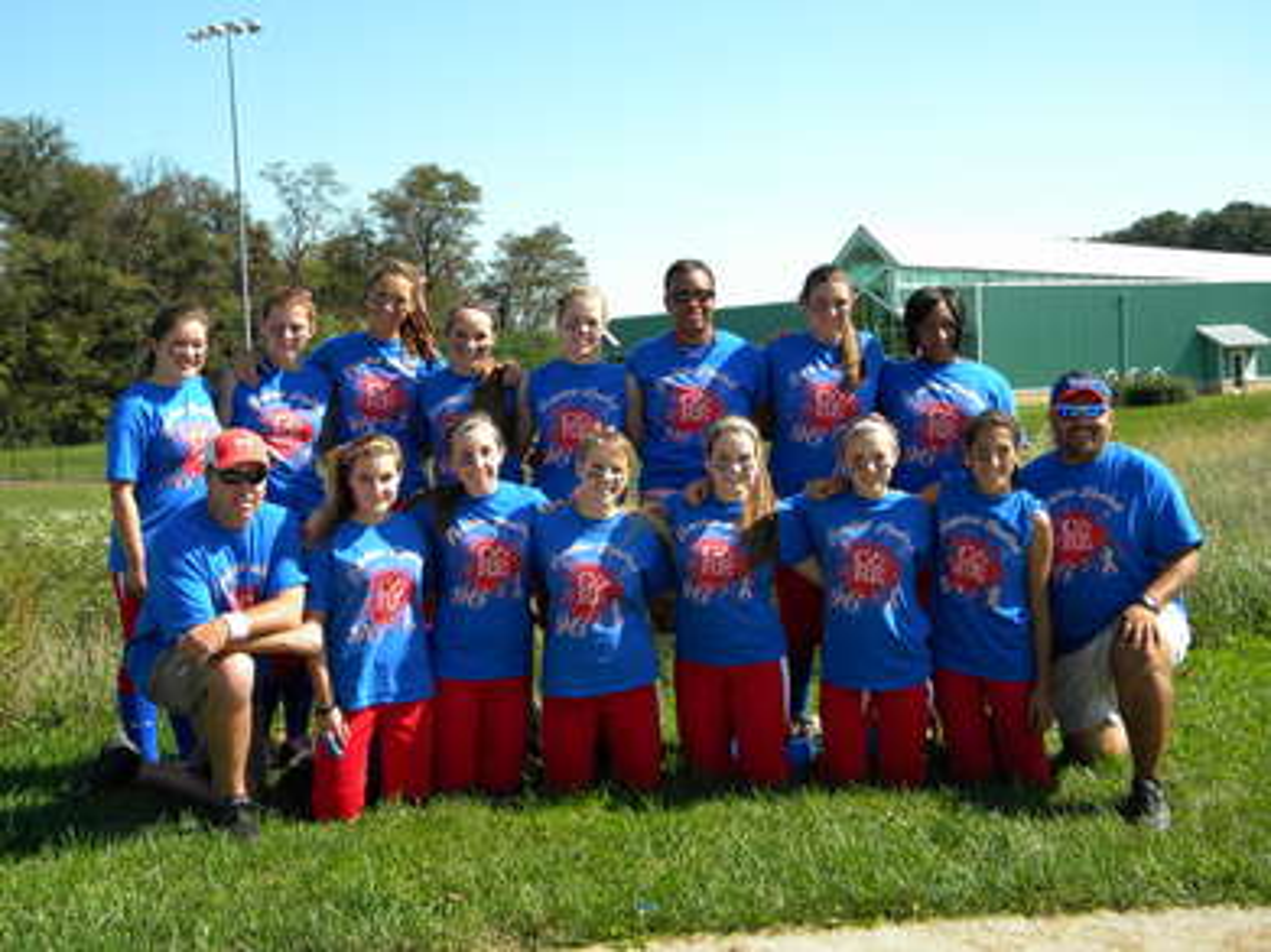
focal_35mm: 41
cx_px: 636
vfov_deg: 35.1
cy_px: 476
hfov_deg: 45.8
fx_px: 1505
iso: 80
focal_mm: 7.3
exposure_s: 1/454
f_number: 3.8
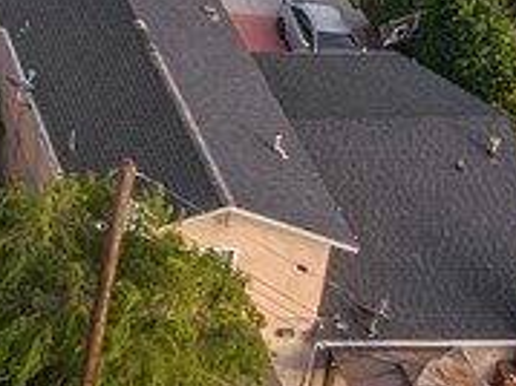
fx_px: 2041
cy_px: -392
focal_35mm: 137
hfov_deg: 12.3
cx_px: -600
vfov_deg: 10.0
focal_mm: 12.29
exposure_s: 1/120
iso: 100
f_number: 4.5
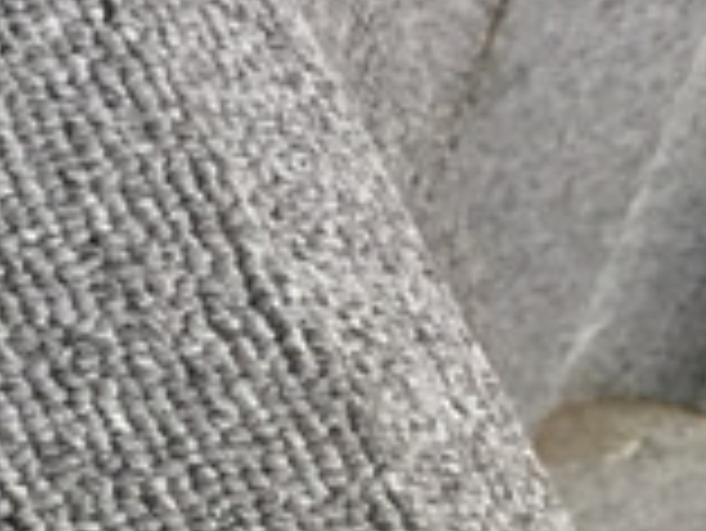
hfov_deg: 10.1
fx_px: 3633
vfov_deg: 8.0
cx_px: -809
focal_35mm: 178
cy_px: 979
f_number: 2.4
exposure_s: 1/294
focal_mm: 3.3
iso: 25
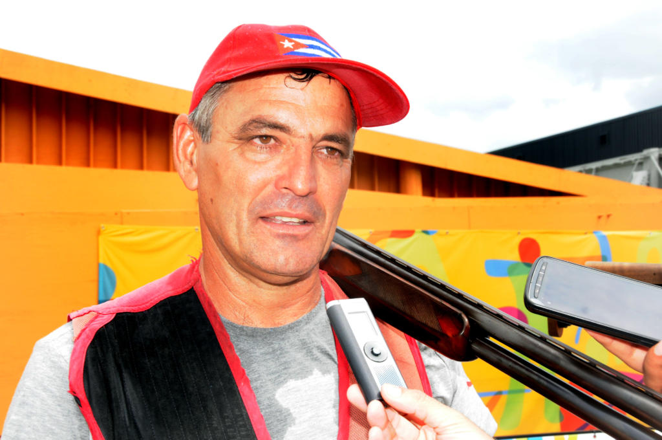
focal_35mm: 51
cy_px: 220
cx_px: 331
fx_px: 937
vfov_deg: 26.4
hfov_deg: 38.9
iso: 800
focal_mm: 34
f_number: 11
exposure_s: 1/250
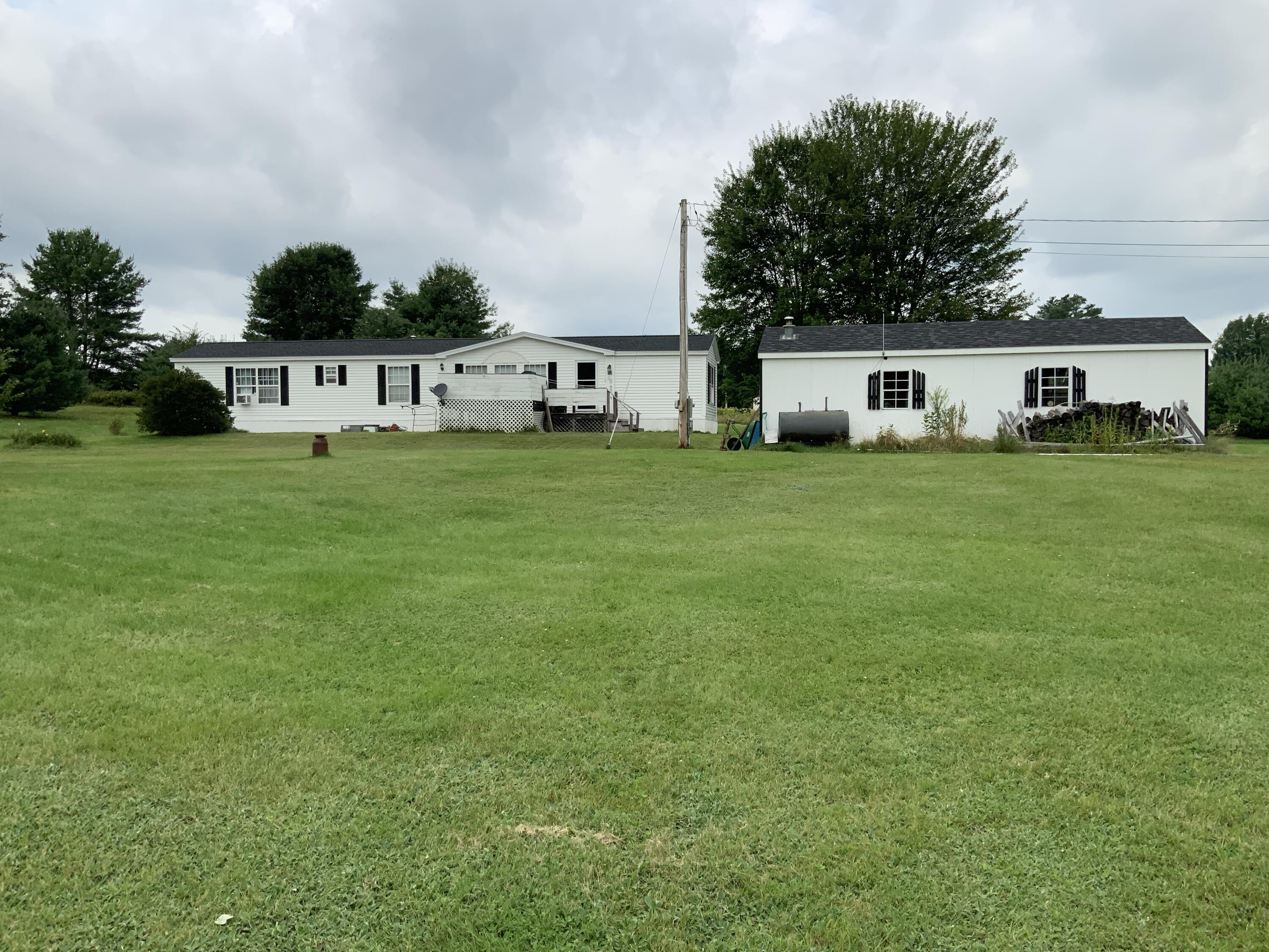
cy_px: 476
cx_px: 634
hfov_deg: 61.7
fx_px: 1063
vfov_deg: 48.2
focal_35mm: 29
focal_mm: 3
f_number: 1.8
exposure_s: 1/1412
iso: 16
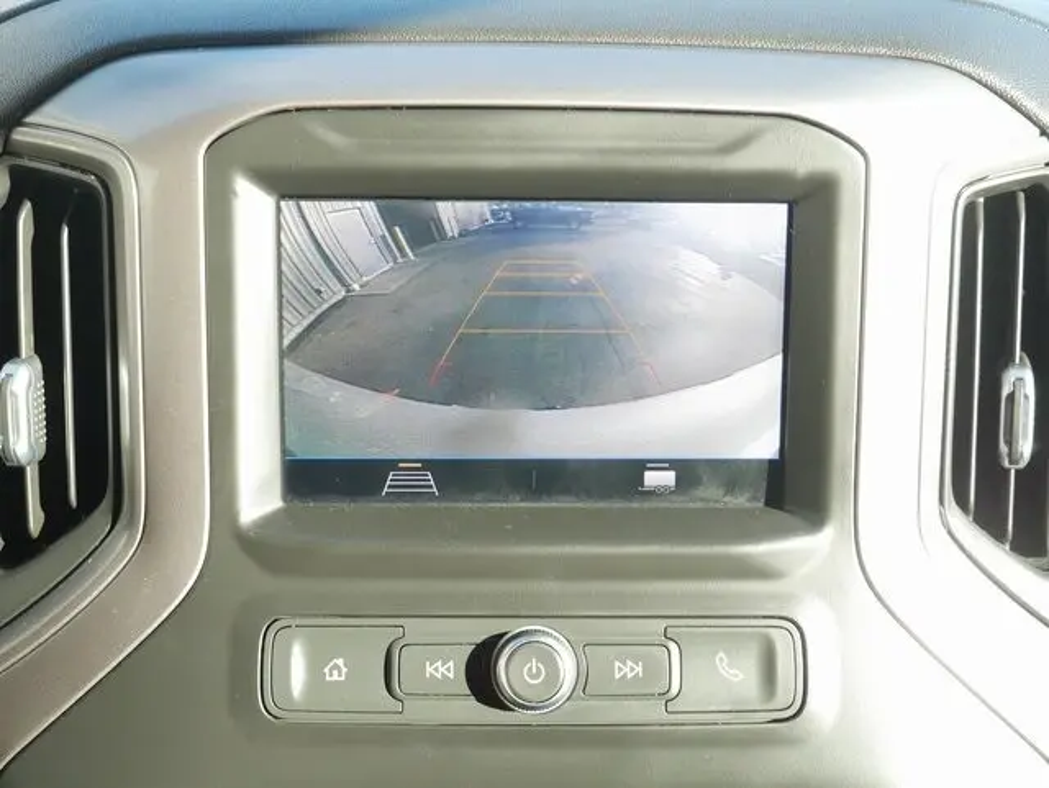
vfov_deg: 30.3
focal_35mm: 48
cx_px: 524
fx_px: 1456
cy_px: 394
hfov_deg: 39.6
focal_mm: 24
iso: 320
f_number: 5.2
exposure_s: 1/60
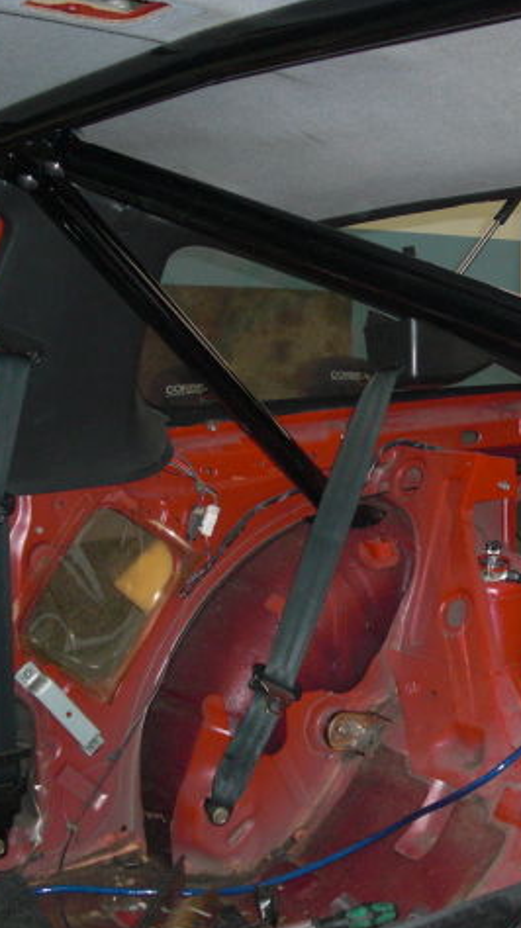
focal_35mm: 53
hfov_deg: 22.2
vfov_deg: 39.2
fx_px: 1304
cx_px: 443
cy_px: 462
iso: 200
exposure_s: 1/60
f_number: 2.8
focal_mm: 6.3
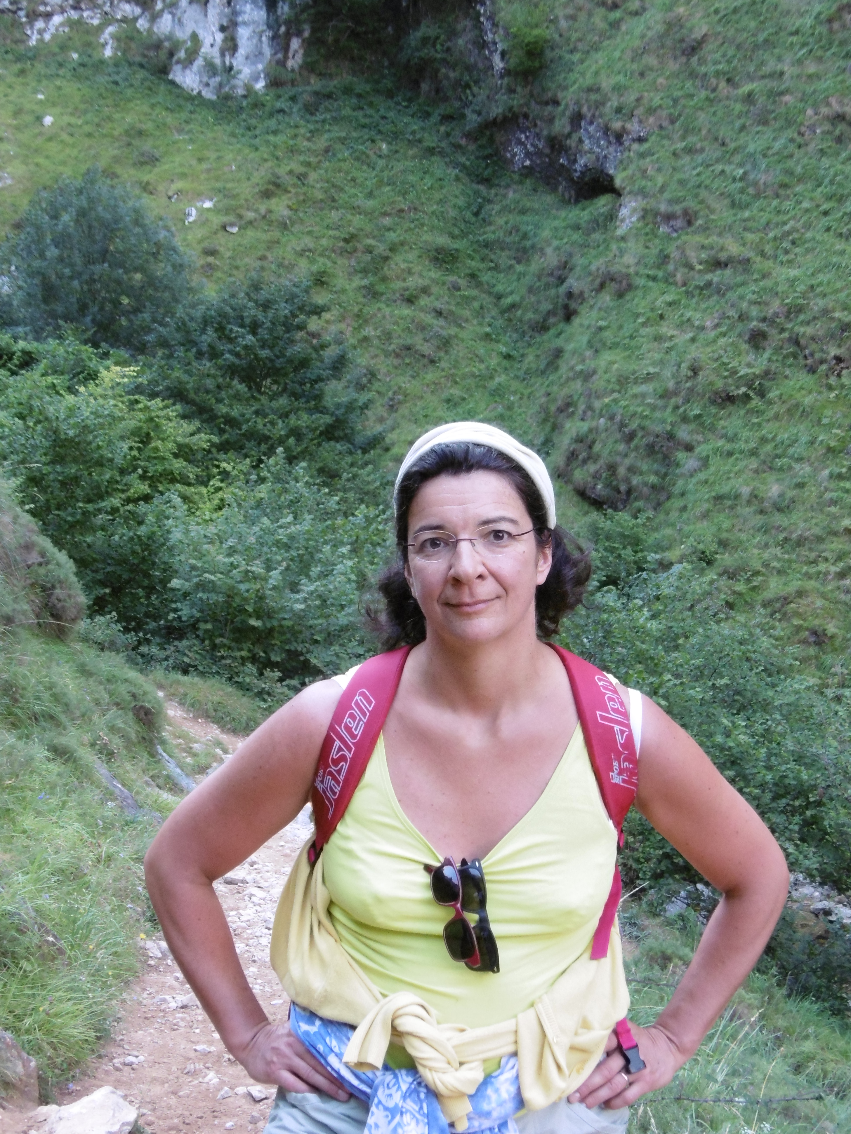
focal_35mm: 51
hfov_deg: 28.5
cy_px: 607
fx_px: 1672
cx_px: 498
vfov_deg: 37.5
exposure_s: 1/60
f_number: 3.8
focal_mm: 7.7
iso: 250
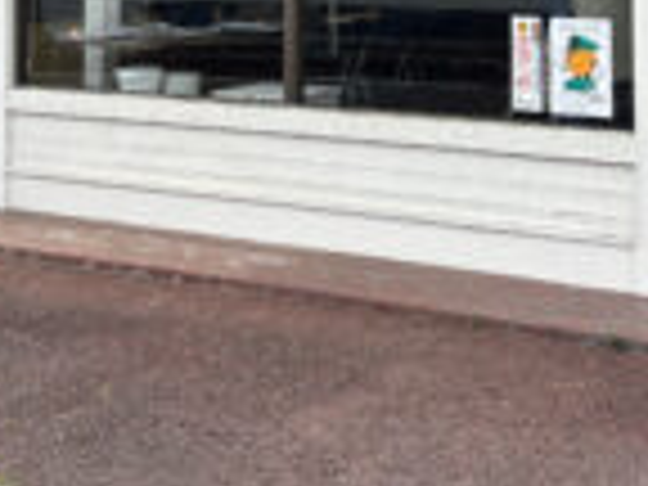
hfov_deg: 21.8
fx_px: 1685
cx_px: 374
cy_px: -106
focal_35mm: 90
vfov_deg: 15.8
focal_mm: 5.96
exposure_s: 1/1058
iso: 50
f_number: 1.6
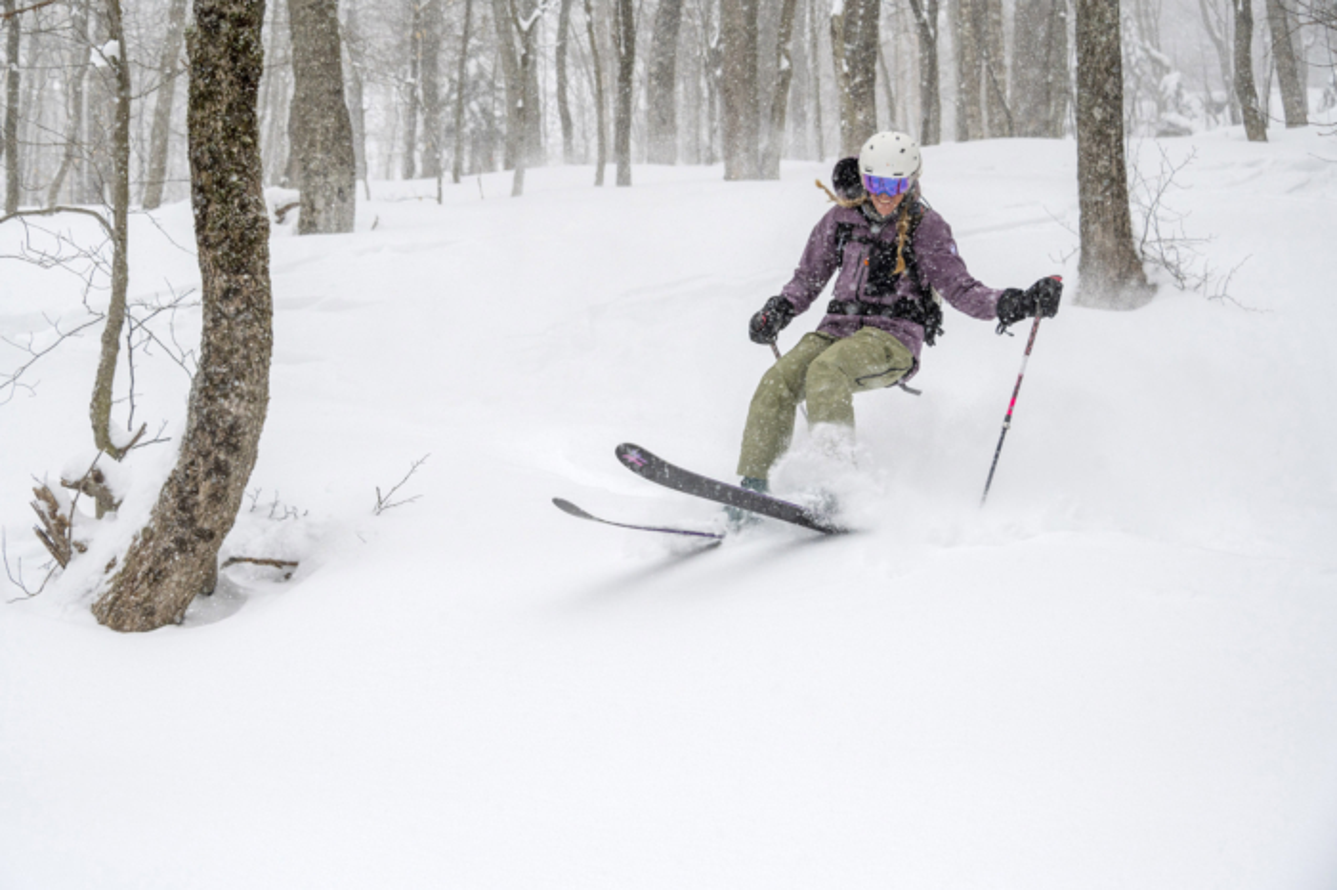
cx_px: 668
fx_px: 2524
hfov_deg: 29.7
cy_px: 445
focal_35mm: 68
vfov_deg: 20.0
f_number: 6.3
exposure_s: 1/2000
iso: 800
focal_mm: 68
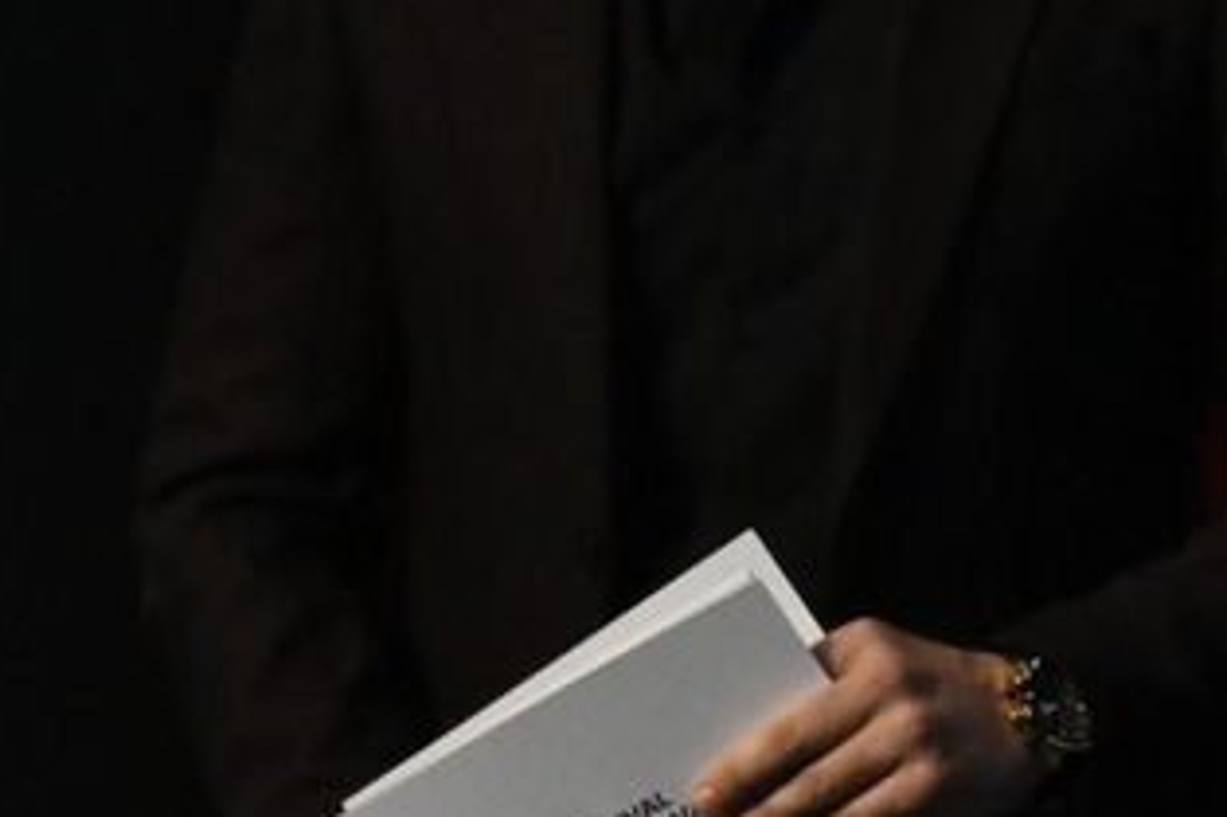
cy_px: 109
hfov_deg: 2.9
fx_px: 24492
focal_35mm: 719
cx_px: 2192
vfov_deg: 1.9
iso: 4000
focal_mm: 94
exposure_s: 1/200
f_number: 6.3
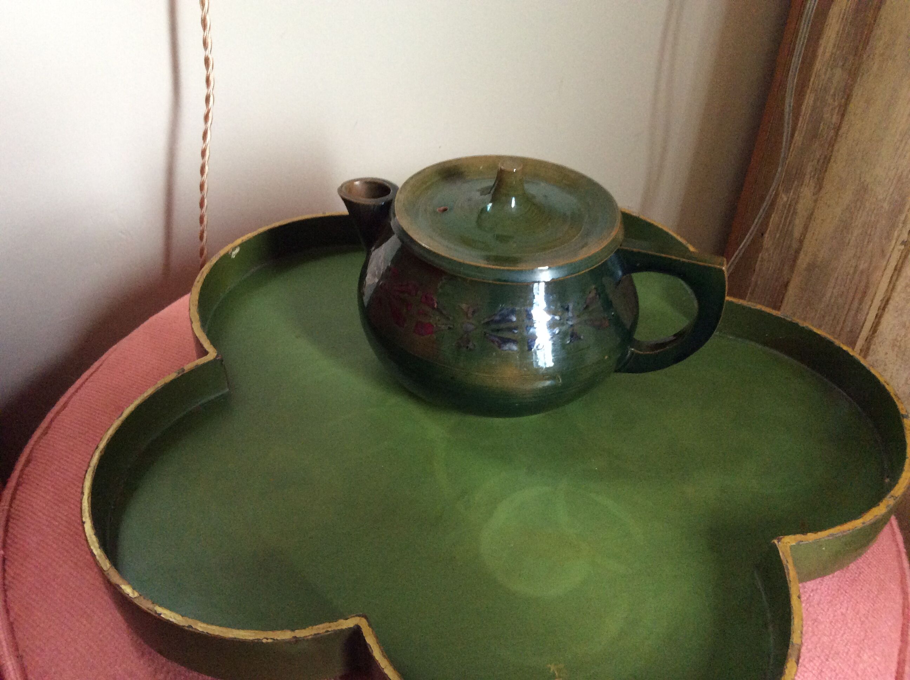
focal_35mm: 32
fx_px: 840
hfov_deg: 56.9
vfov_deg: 44.1
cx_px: 455
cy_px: 340
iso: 200
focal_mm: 3.3
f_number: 2.4
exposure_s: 1/25
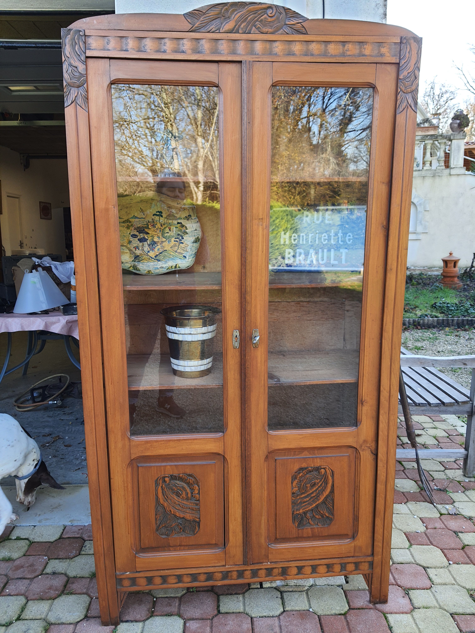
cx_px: 238
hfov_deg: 53.1
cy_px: 316
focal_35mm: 26
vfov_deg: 67.3
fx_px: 476
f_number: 1.7
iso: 50
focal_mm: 4.32
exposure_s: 1/145
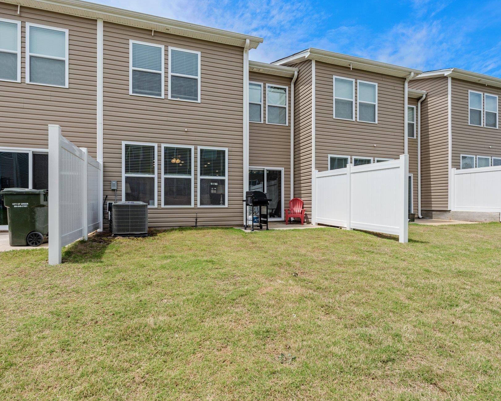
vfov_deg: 70.9
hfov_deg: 83.3
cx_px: 247
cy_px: 197
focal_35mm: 19
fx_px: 282
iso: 250
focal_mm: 16
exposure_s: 1/640
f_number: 9
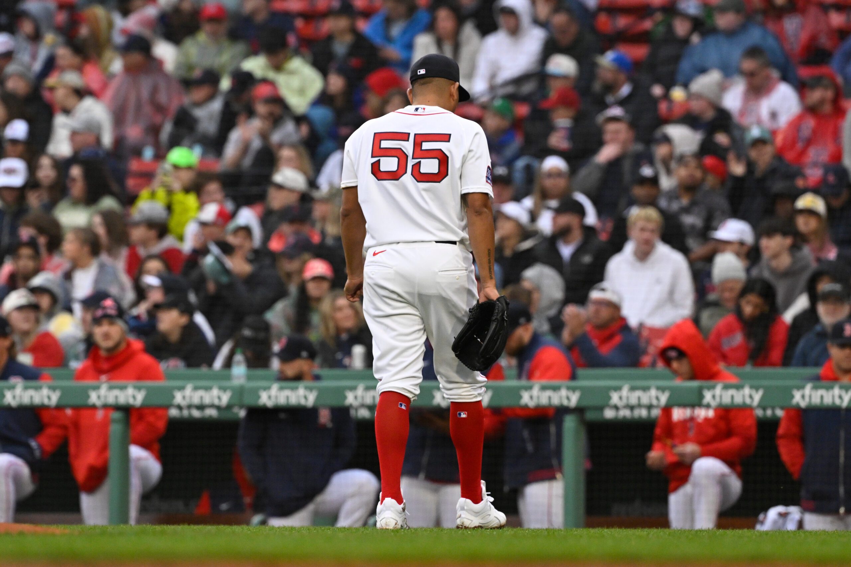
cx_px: 426
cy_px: 284
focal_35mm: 400
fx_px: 9455
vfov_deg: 3.4
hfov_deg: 5.2
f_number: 5.6
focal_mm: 400
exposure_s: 1/2500
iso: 3600
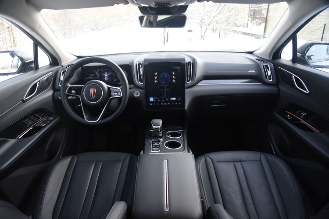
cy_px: 110
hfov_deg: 73.7
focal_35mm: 24
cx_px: 164
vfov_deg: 53.2
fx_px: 219
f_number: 5
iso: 2500
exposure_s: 1/125
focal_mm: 24
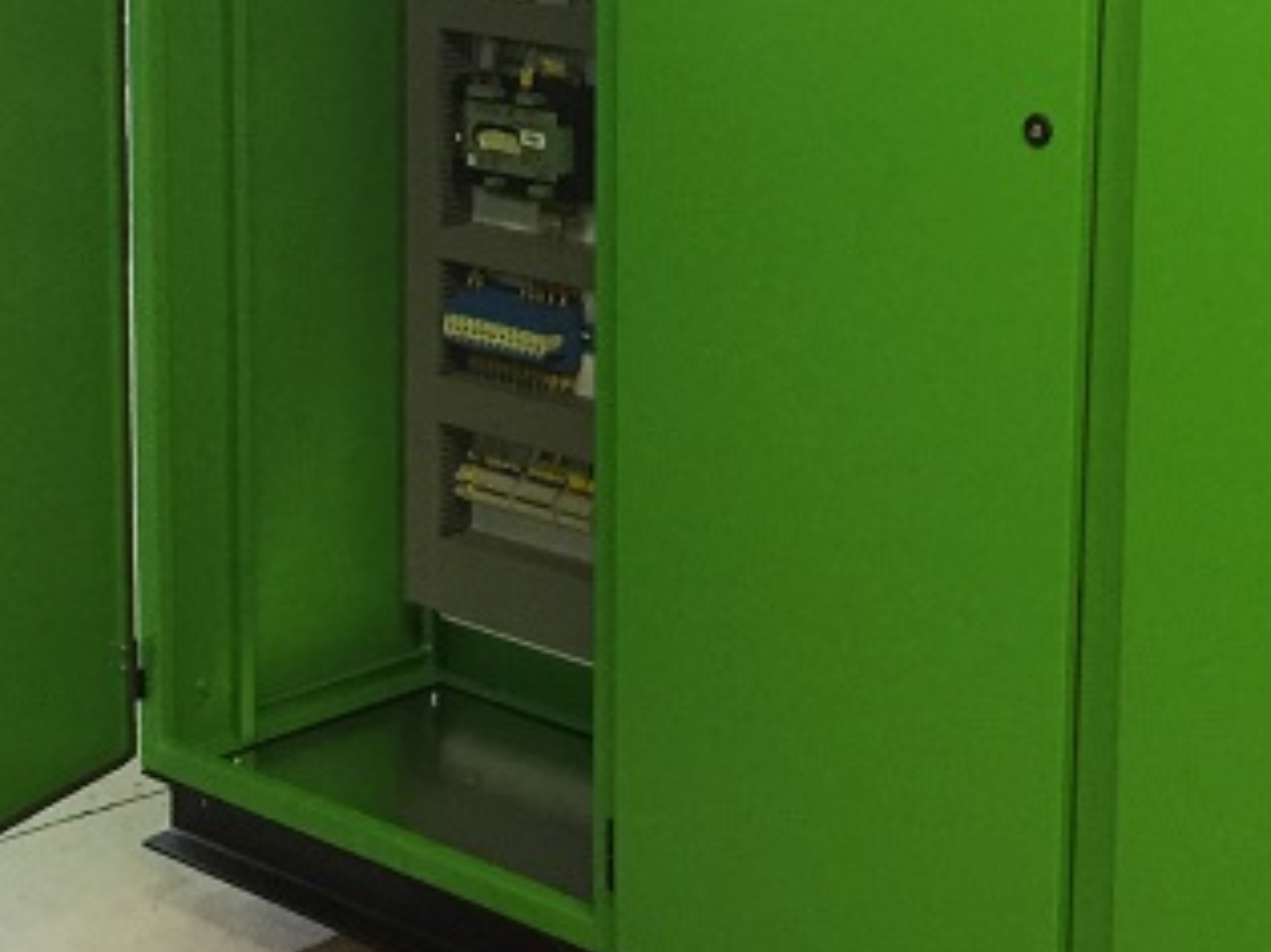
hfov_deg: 23.0
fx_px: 3120
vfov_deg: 17.2
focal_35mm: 85
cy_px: 167
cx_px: 670
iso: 250
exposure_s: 1/33
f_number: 2.2
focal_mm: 4.15
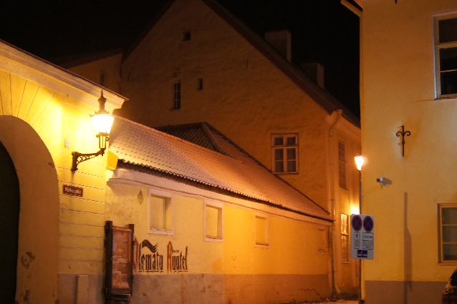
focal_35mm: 62
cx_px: 178
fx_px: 787
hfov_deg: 32.3
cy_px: 176
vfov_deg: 21.9
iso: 800
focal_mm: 22
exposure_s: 1/25
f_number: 4
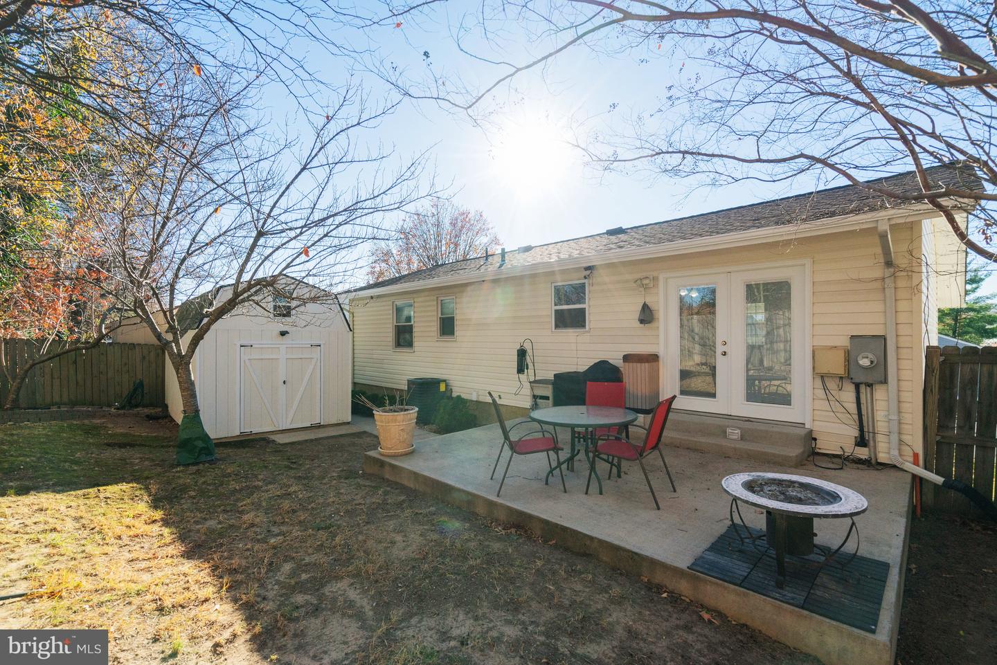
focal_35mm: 16
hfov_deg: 96.7
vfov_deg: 73.8
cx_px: 498
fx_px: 443
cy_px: 332
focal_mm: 16
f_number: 8
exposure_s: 1/1600
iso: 1250
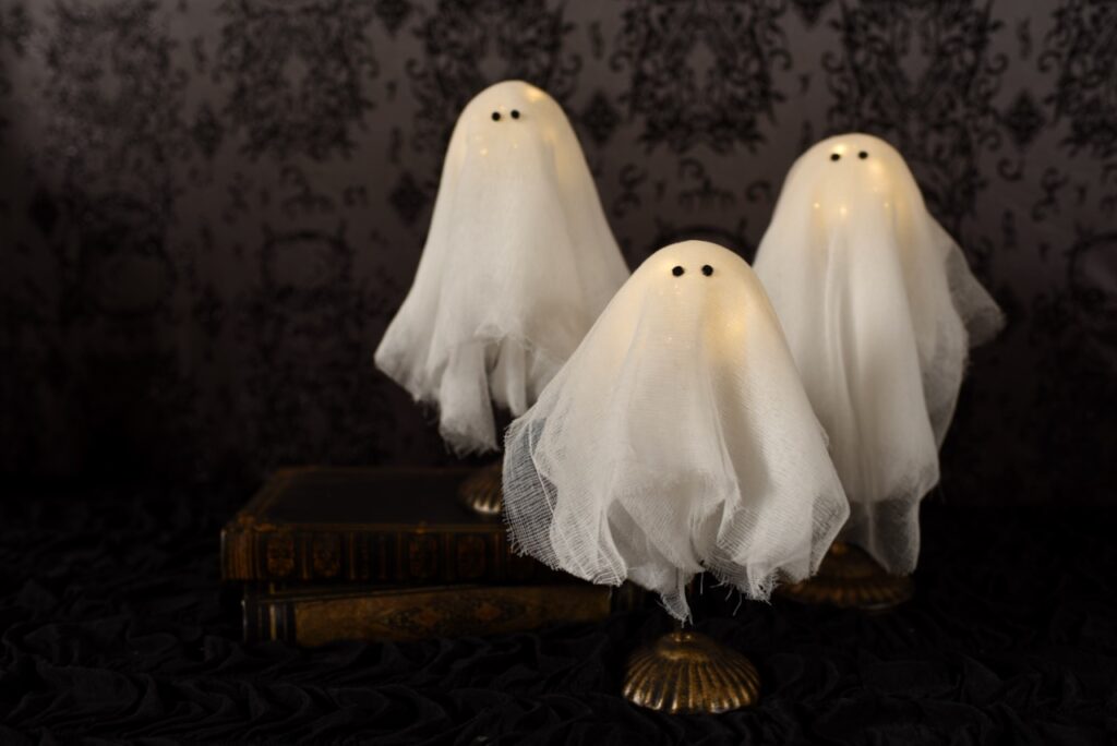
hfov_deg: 54.4
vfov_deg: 37.9
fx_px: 1087
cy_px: 373
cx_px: 558
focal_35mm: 35
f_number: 3.5
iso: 160
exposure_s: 1/40
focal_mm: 35
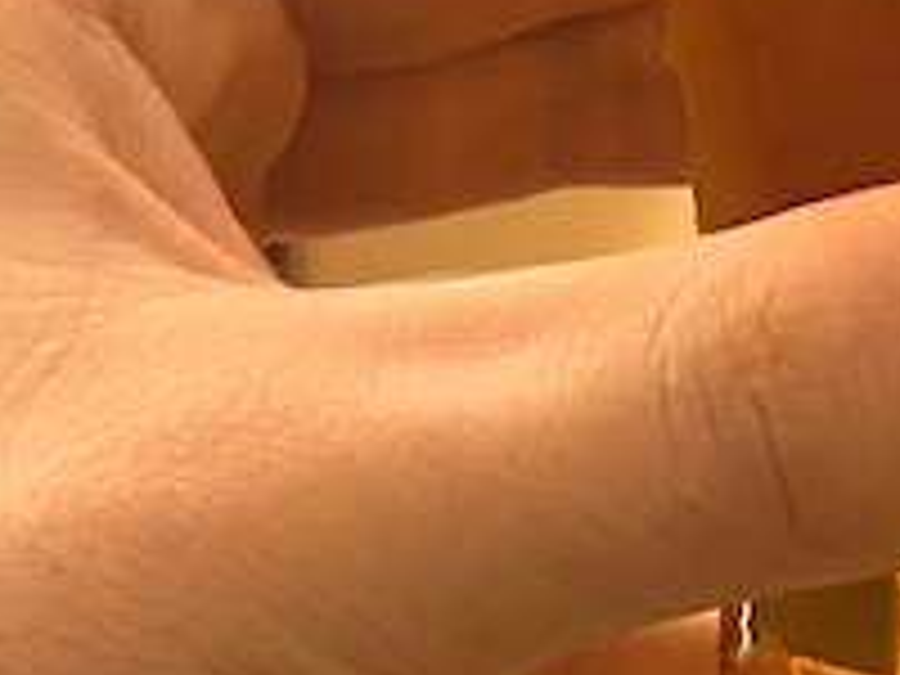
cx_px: 1184
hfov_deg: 12.3
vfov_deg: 9.3
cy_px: -270
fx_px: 4056
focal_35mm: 156
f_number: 1.8
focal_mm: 4.25
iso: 100
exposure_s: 1/49
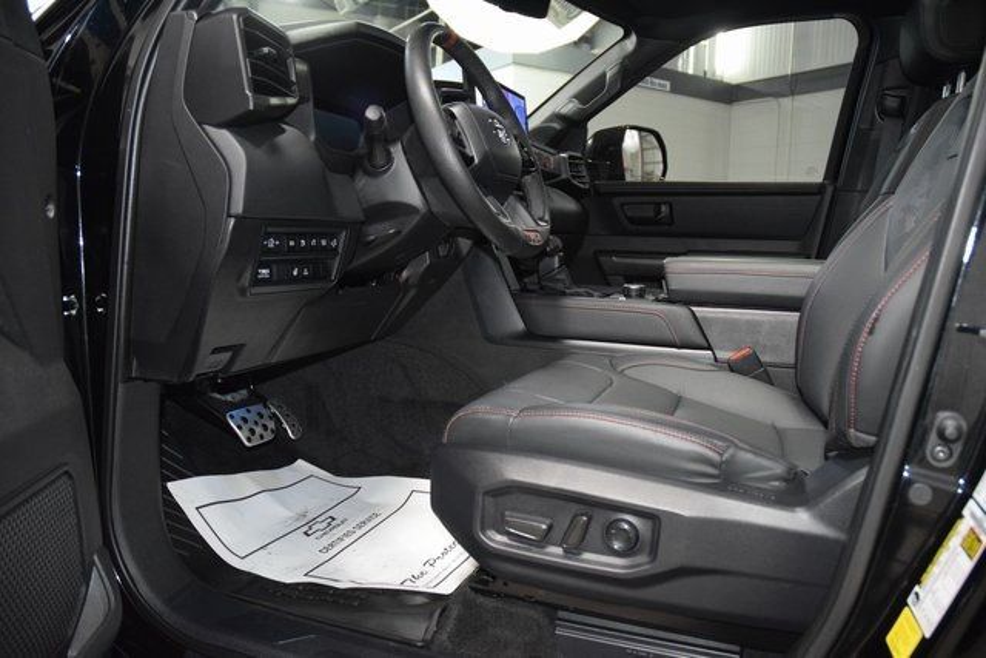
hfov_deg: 67.4
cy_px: 329
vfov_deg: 48.0
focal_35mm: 27
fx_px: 740
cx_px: 493
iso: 3200
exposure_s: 1/80
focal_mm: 18
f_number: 3.5
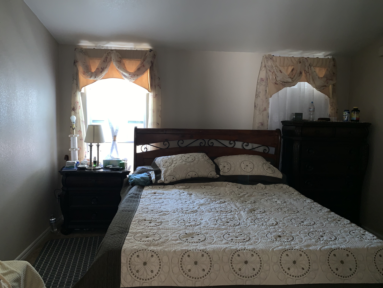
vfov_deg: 53.1
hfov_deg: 67.3
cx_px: 192
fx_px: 288
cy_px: 144
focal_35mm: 26
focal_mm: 4.25
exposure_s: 1/5
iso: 64
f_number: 1.8
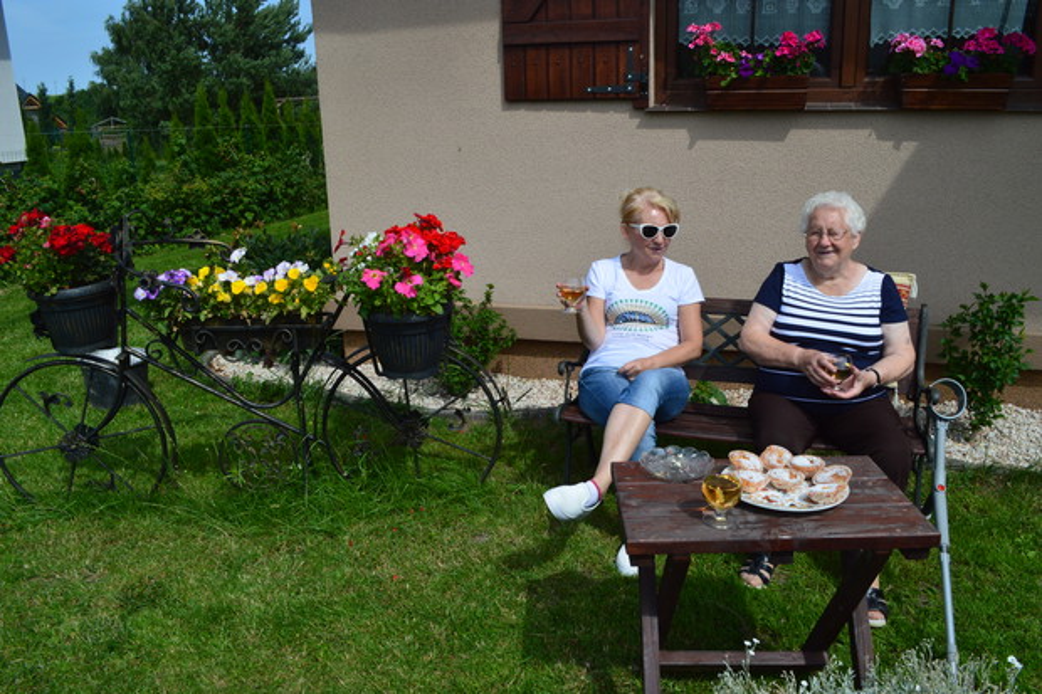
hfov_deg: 67.4
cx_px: 521
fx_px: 781
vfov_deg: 47.9
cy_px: 347
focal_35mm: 27
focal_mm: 18
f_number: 11
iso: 400
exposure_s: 1/500
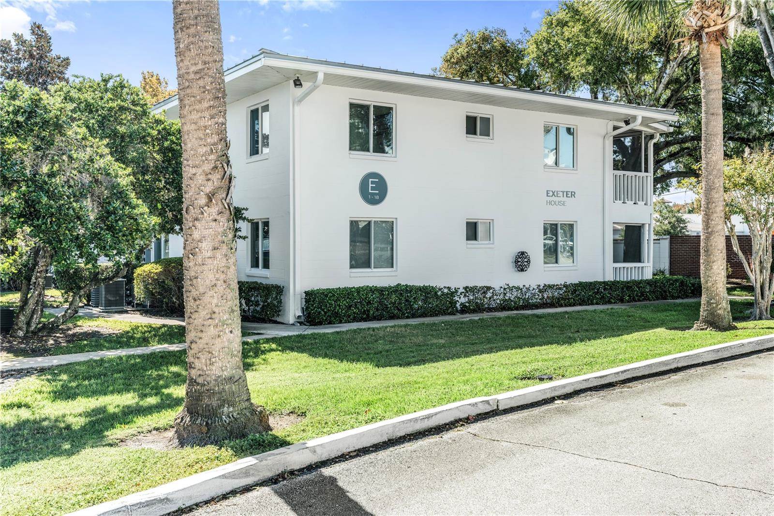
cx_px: 387
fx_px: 752
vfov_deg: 37.8
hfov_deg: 54.4
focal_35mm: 35
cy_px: 258
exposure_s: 1/13
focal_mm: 35
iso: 100
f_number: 11
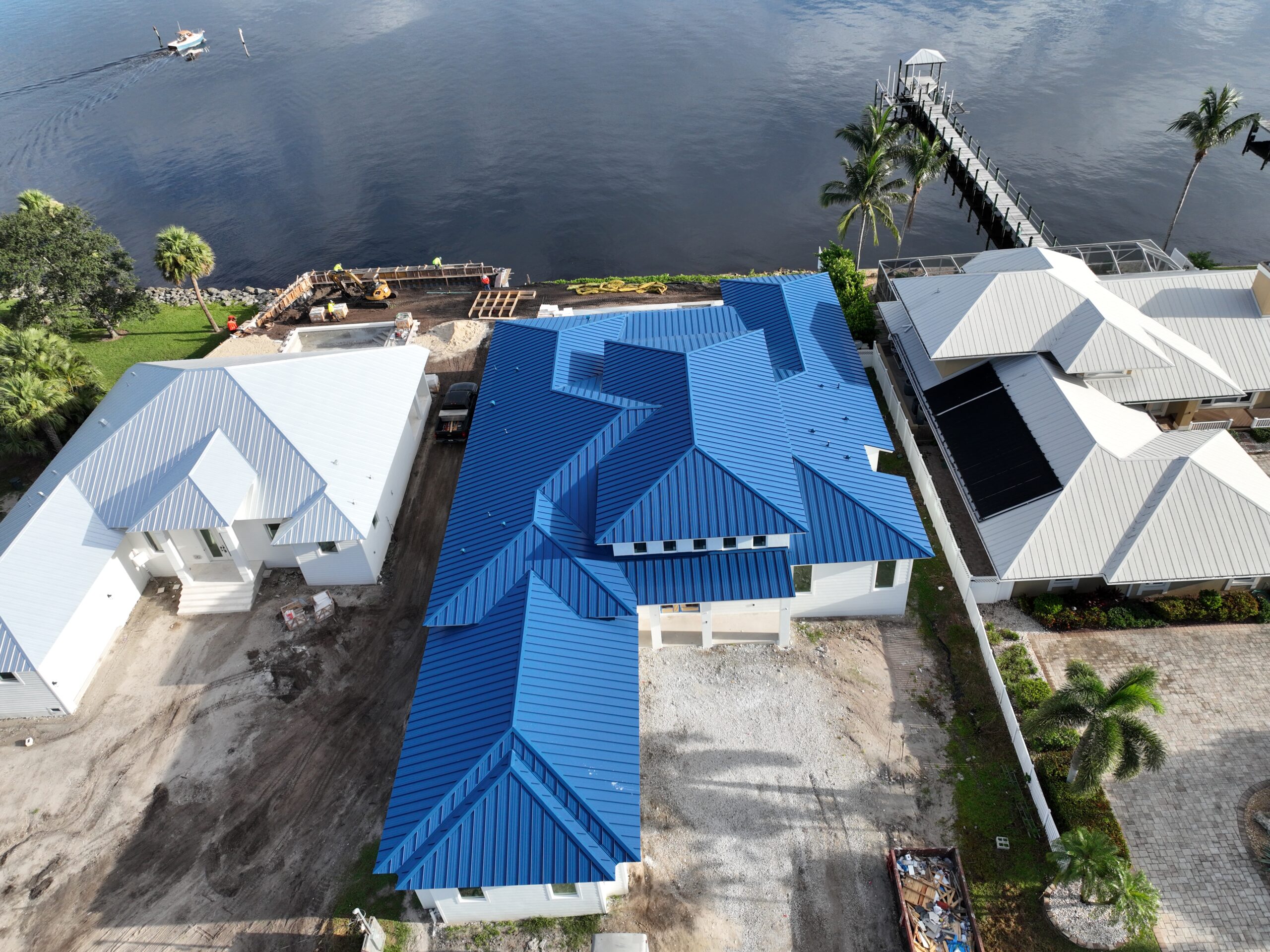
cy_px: 476
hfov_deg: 71.6
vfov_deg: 56.8
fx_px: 880
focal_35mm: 24
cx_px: 635
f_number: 2.8
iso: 140
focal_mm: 12.29
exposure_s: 1/160
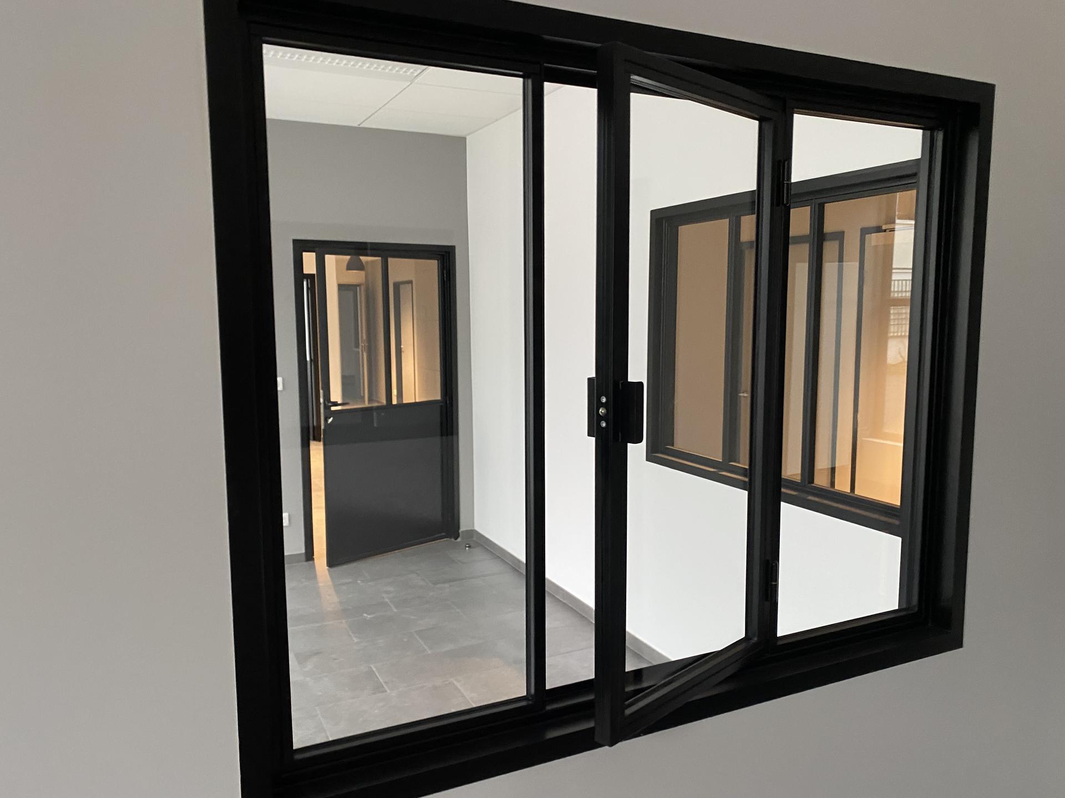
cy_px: 399
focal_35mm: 26
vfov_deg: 53.1
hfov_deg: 67.3
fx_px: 800
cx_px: 532
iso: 250
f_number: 1.8
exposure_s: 1/50
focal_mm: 4.25
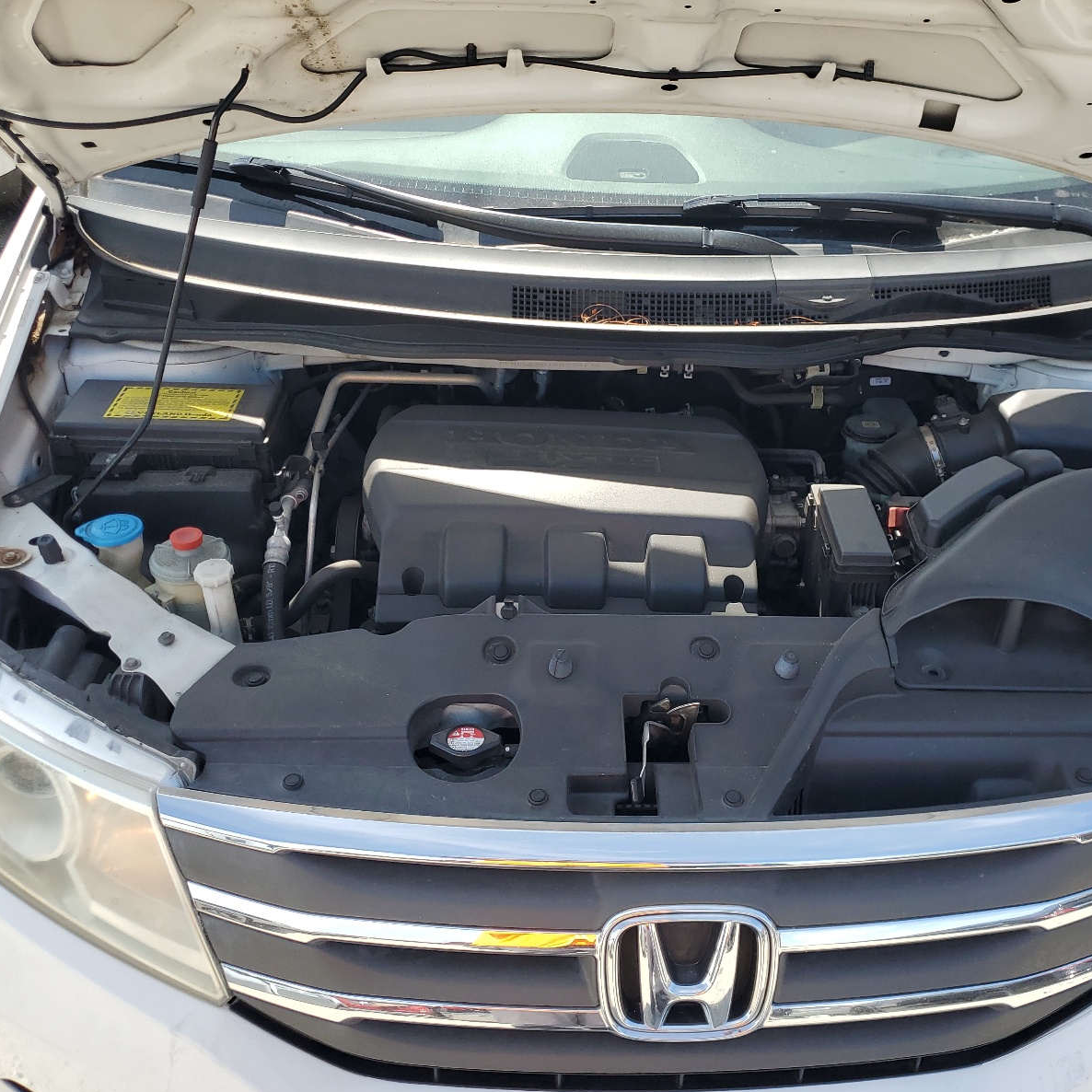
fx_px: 1106
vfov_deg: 52.5
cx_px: 632
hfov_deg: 52.3
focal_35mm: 31
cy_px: 544
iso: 50
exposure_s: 1/1111
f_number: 1.5
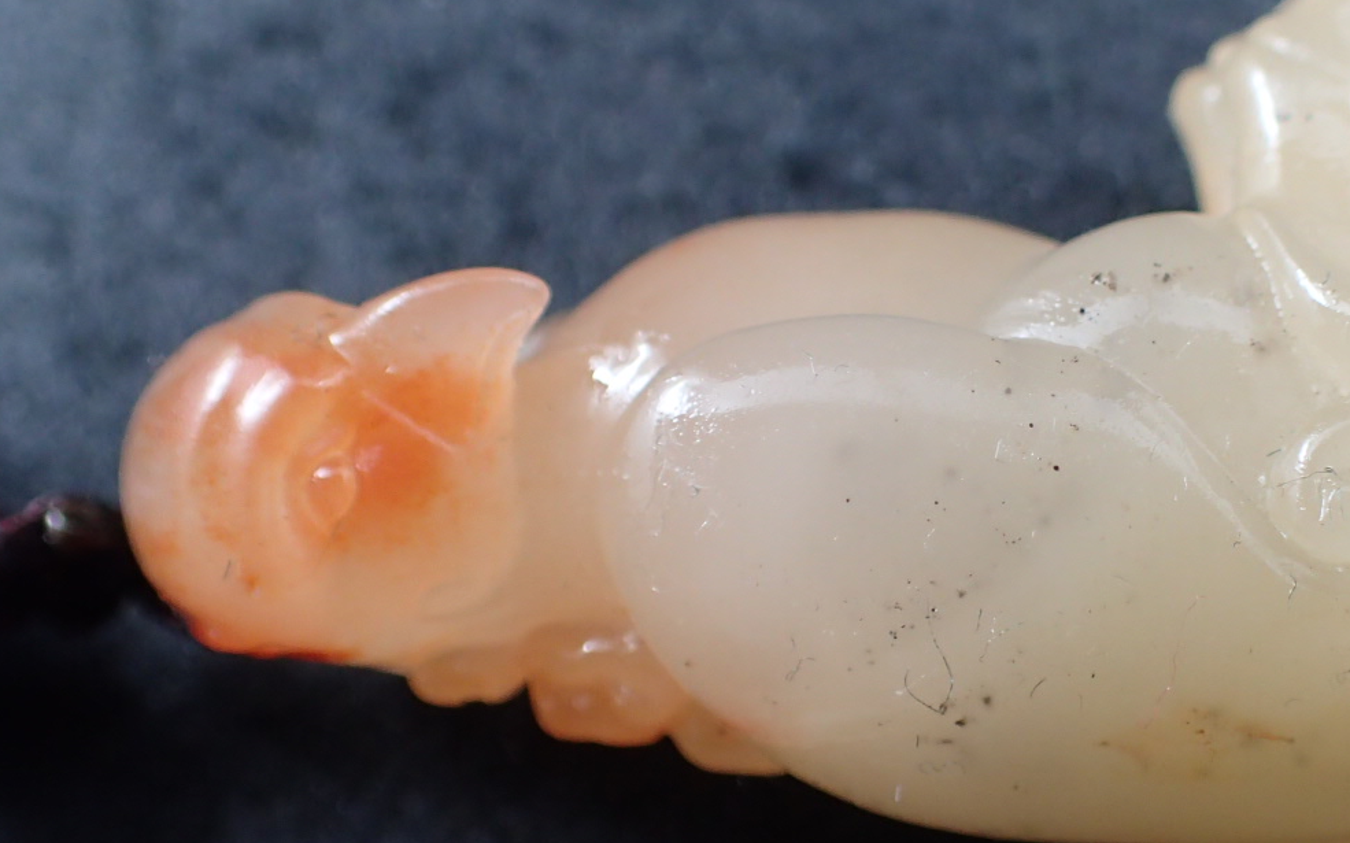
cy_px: 433
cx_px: 946
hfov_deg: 32.6
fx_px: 2280
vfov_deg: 20.9
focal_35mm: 62
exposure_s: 1/125
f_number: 2.3
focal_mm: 5.5
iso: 200
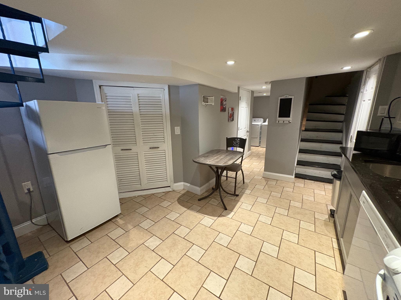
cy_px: 150
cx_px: 200
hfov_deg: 102.1
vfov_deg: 85.7
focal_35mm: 14
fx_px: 162
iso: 640
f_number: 2.2
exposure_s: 1/60
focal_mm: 2.22
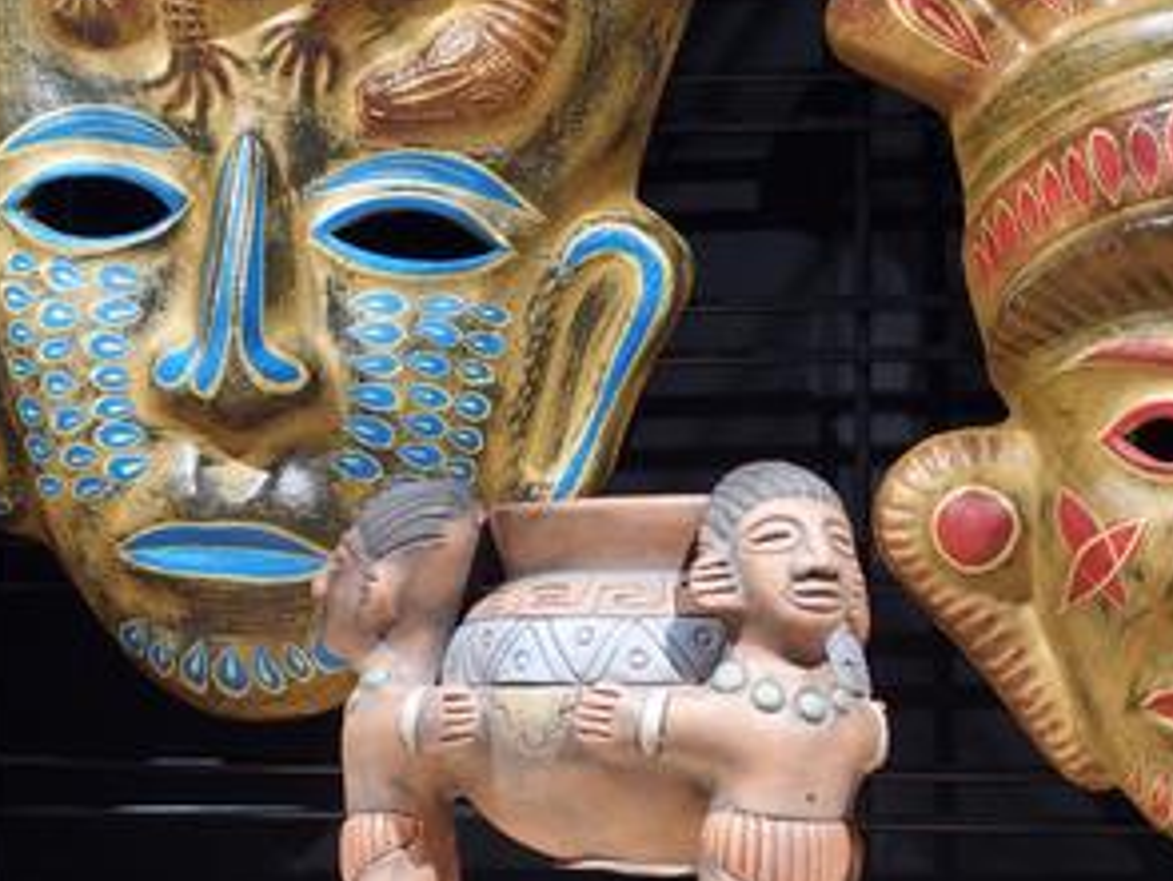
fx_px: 3527
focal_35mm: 104
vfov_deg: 14.2
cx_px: 523
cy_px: 235
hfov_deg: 18.9
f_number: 2.8
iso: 800
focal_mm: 14.5
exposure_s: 1/25
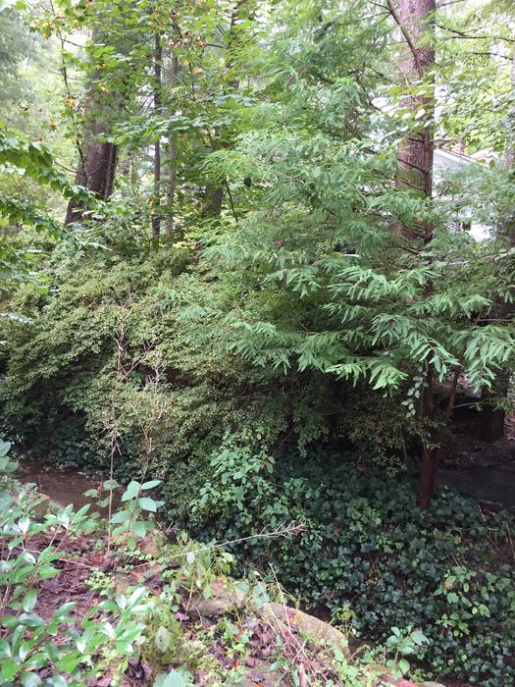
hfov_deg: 48.2
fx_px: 575
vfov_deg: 61.7
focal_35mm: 29
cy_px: 344
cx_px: 258
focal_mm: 4.15
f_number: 2.2
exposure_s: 1/30
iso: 40
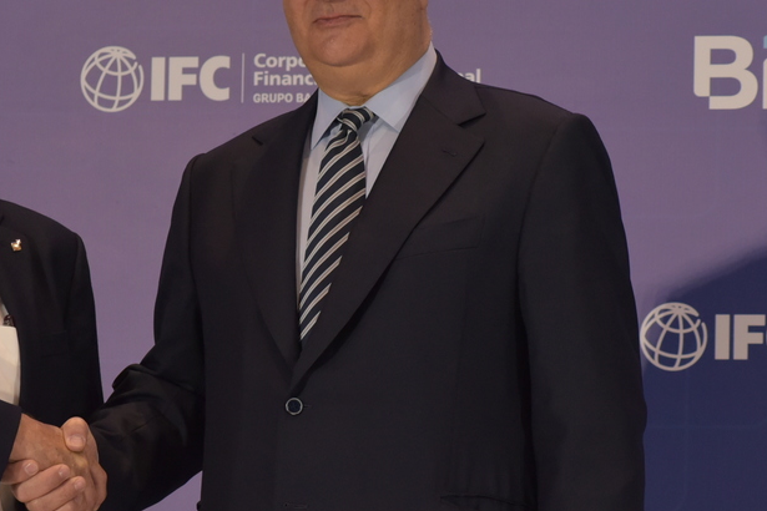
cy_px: 269
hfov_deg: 8.6
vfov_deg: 5.8
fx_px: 5070
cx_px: 206
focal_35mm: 238
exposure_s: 1/125
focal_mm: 122
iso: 2500
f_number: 8
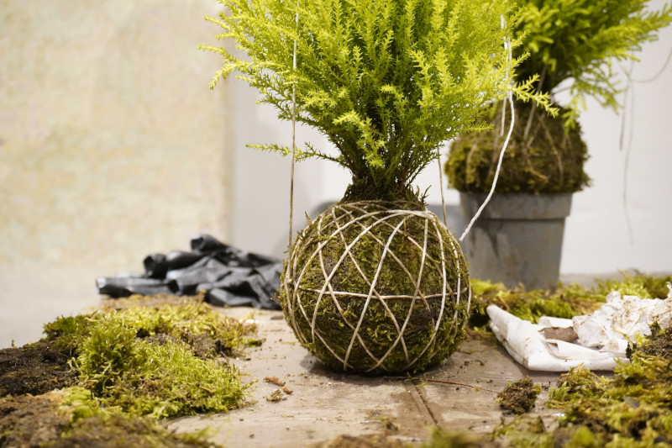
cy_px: 224
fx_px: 896
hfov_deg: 41.1
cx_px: 336
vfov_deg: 28.1
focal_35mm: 48
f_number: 5
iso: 6400
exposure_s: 1/80
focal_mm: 32
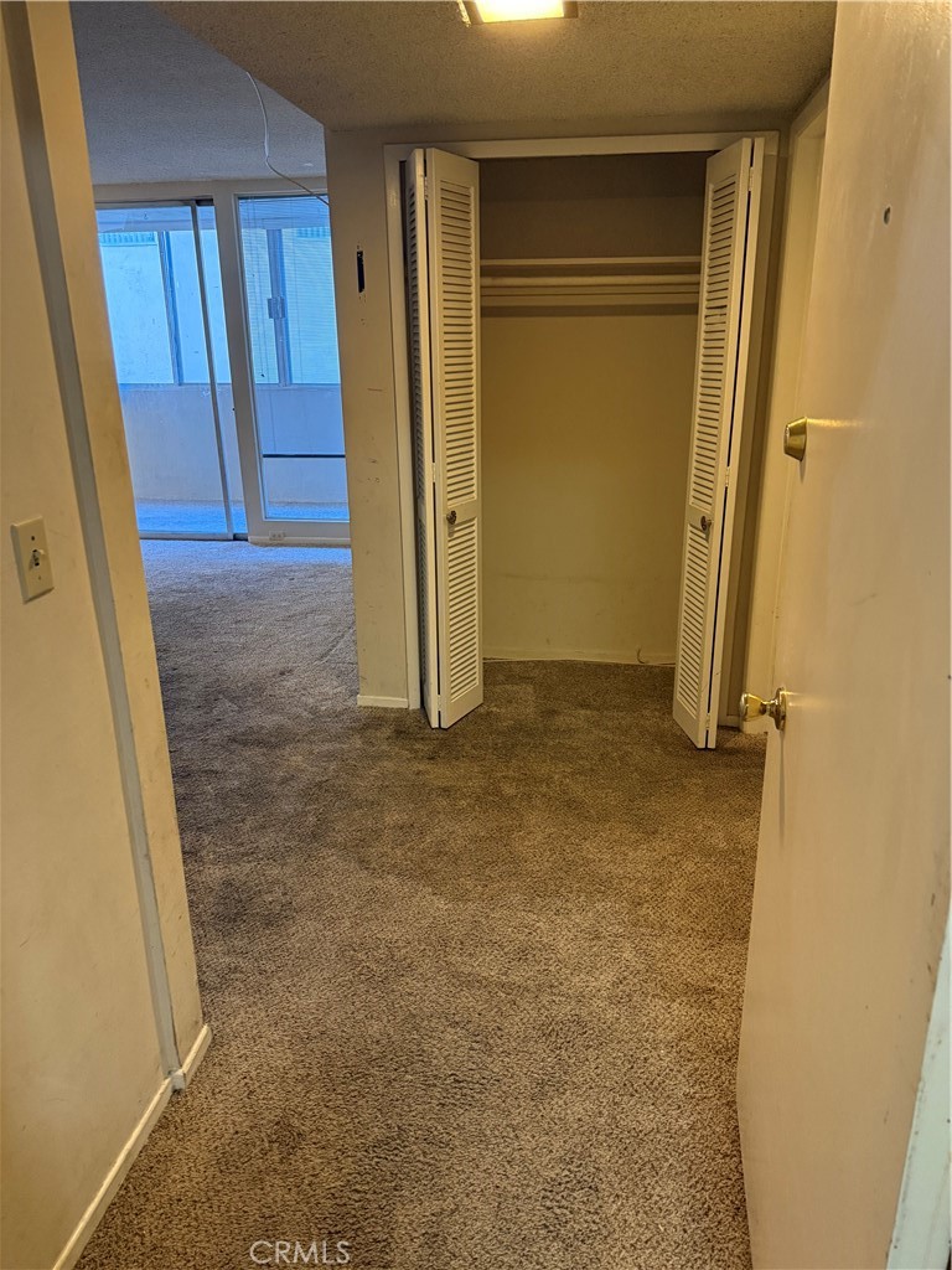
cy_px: 635
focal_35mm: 24
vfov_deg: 71.6
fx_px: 880
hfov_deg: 56.8
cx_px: 476
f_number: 1.78
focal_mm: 6.76
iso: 640
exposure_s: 1/40
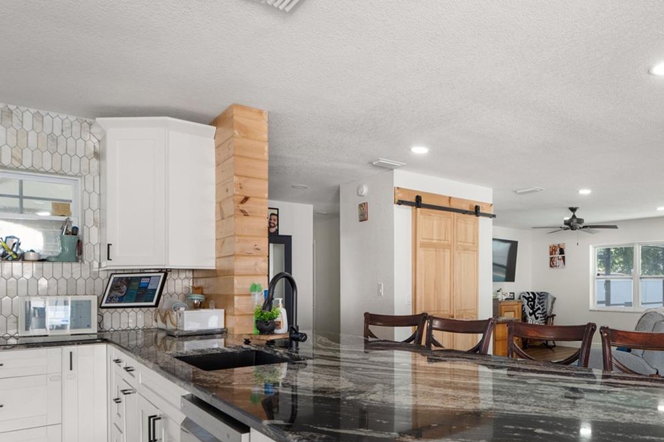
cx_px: 489
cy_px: 276
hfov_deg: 65.6
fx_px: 479
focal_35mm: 26
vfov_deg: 49.1
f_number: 9
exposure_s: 1/15
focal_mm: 16
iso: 1000
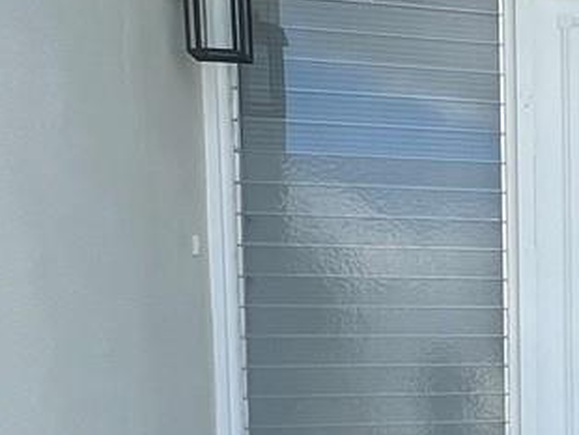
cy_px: 413
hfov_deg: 23.1
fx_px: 1122
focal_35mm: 67
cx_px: 880
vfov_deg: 21.4
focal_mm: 1.57
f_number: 1.8
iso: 32
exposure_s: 1/523
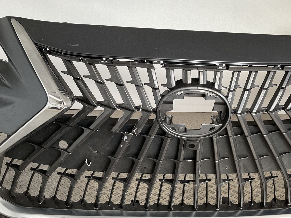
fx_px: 328
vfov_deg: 36.5
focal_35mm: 39
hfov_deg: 47.4
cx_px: 181
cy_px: 143
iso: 125
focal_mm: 3
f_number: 1.8
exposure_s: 1/60
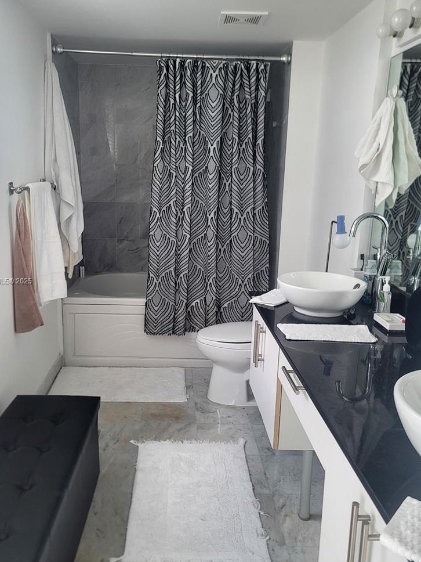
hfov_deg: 45.4
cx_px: 187
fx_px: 503
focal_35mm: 31
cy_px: 282
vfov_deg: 58.4
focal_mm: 7
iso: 200
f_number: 1.8
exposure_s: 1/100
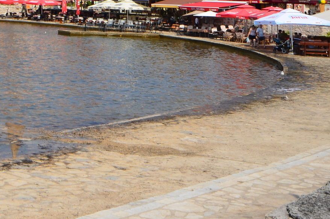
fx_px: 878
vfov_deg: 13.4
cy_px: -104
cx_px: -124
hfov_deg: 19.3
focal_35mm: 96
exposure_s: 1/400
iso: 200
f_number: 11
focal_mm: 20
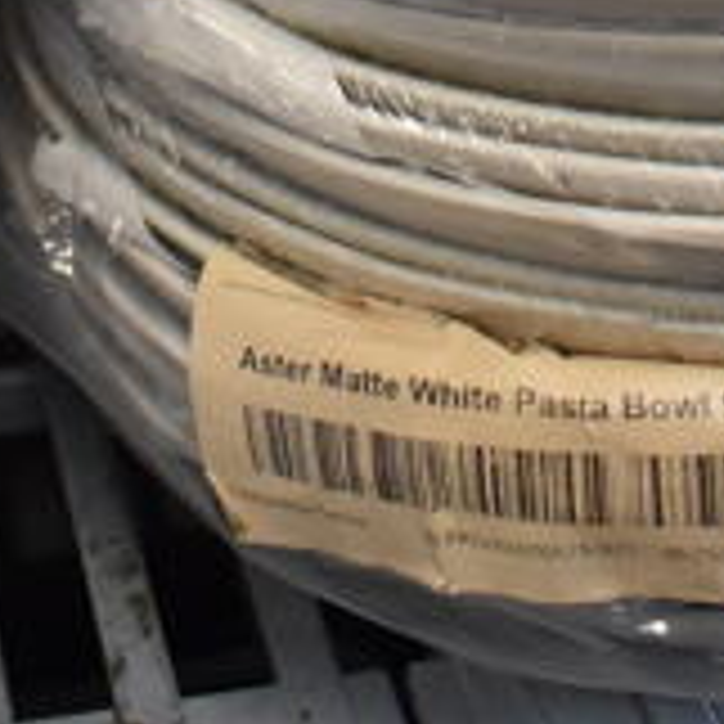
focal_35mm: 130
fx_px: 3076
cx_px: 148
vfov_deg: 11.6
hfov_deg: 13.4
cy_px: -852
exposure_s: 1/125
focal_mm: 18
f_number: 3.5
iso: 1400
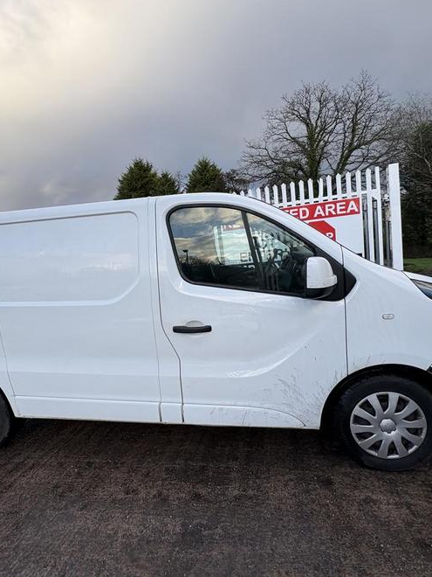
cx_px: 205
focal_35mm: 19
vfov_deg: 84.7
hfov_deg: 68.6
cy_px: 286
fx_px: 316
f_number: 2.2
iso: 40
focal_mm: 2.22
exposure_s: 1/533
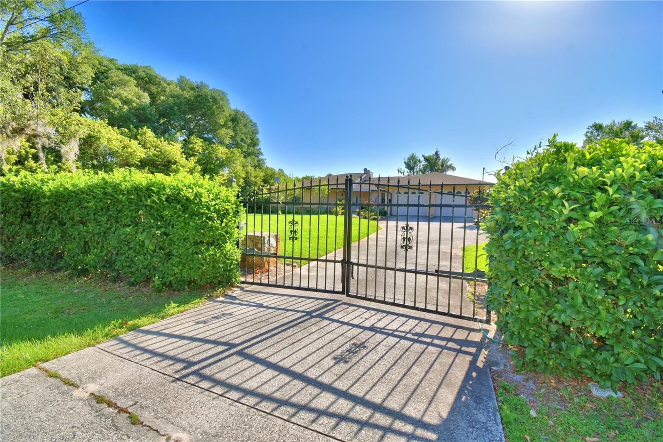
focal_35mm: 15
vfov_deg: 77.3
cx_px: 332
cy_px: 221
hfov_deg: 100.4
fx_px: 276
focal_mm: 10
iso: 100
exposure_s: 1/250
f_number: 11
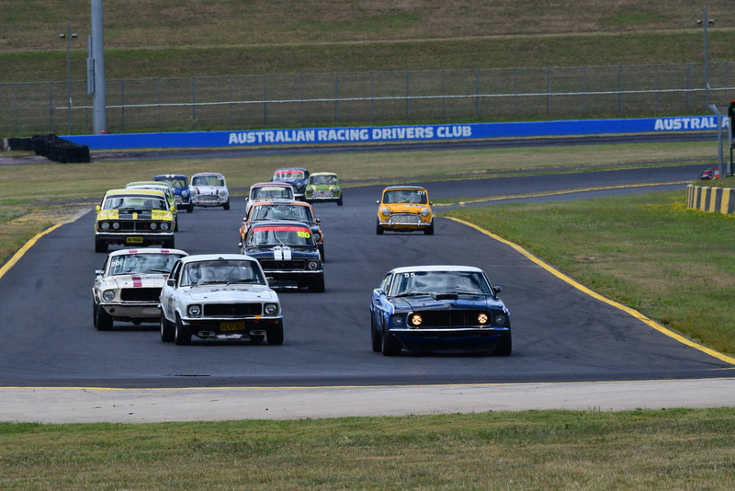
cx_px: 368
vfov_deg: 2.9
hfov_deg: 4.3
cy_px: 246
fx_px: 9803
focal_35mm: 480
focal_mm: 320
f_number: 13
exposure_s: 1/640
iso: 640
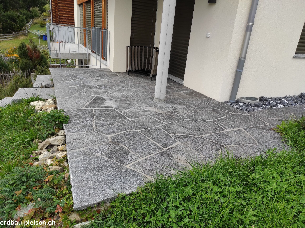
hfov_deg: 69.4
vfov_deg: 54.8
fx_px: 220
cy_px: 114
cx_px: 152
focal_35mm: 25
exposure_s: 1/606
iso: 100
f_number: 1.89
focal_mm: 5.43
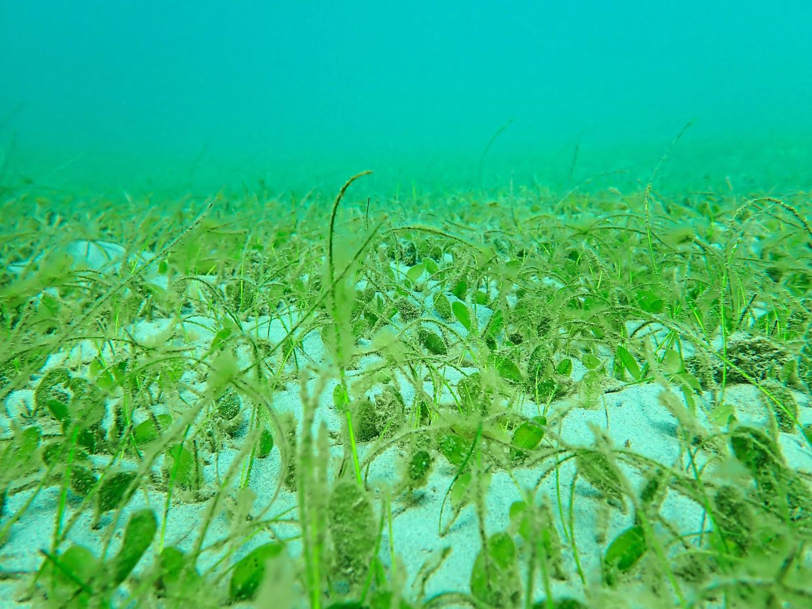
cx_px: 406
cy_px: 304
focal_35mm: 25
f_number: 2.8
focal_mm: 4.5
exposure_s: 1/1000
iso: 100
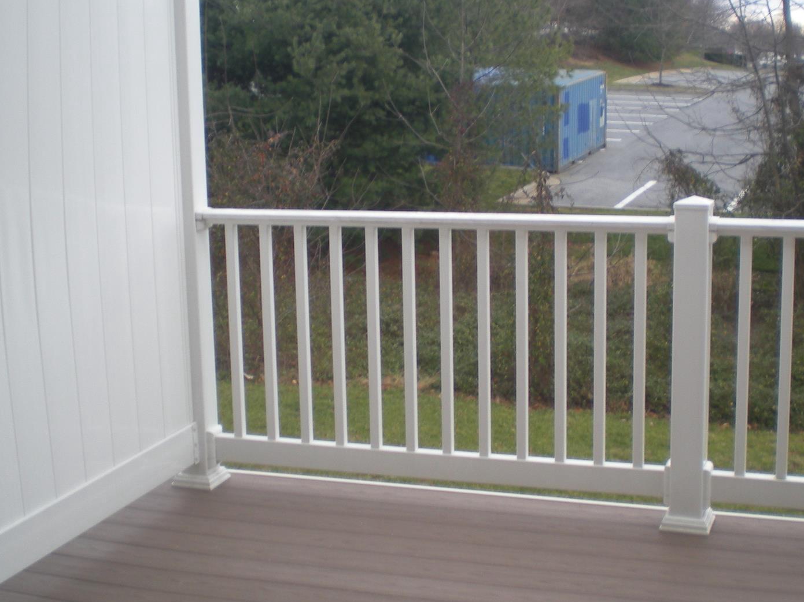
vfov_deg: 26.1
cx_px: 458
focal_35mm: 56
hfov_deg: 34.3
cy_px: 248
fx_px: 1300
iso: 64
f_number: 3.1
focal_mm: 6.3
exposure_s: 1/53
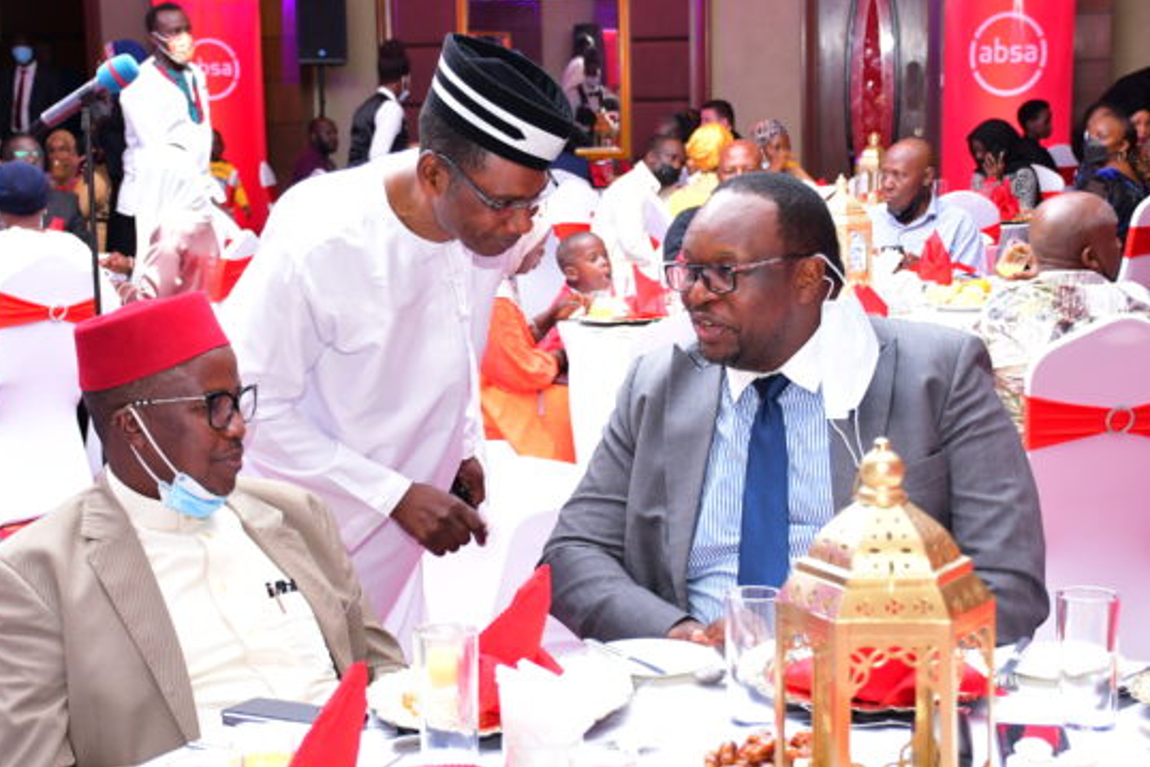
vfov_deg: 20.6
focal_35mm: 66
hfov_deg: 30.5
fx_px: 2109
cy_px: 357
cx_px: 560
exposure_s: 1/100
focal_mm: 34
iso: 800
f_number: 5.6
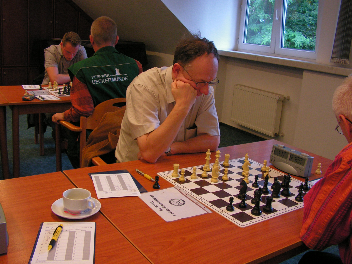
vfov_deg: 39.7
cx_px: 176
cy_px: 132
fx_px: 366
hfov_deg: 51.4
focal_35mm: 36
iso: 160
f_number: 3.2
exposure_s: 1/40
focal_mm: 6
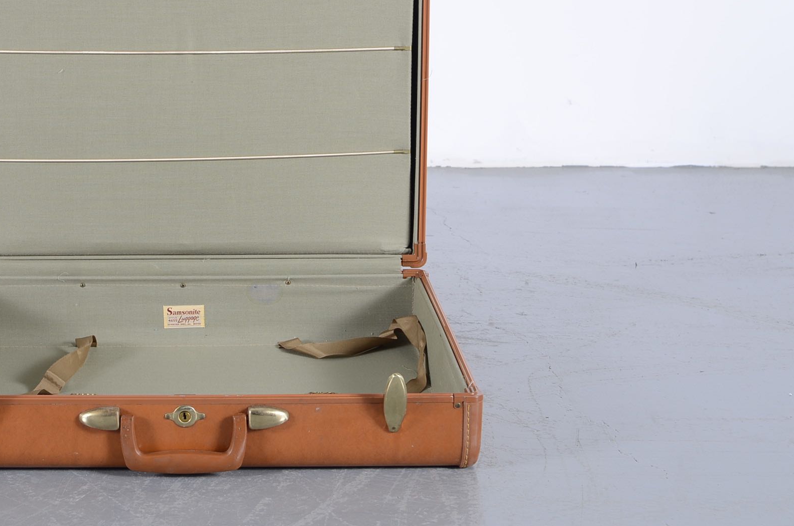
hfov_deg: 24.6
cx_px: 187
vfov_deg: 16.6
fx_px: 1800
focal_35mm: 82
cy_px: 167
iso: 100
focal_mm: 35
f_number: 5.6
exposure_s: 1/160
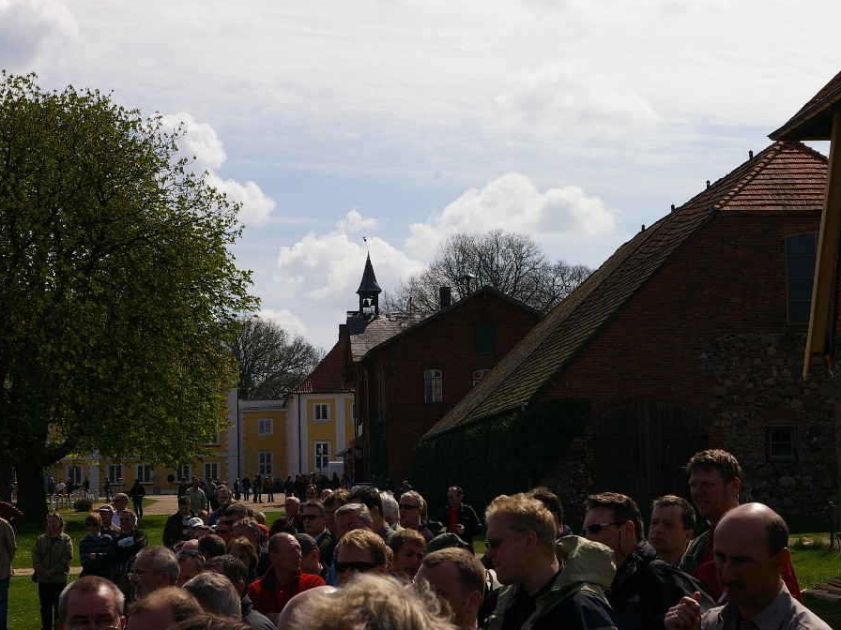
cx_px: 461
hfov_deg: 21.6
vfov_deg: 16.3
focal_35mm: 91
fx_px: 2200
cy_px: 317
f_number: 11
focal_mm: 55
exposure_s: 1/350
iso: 200
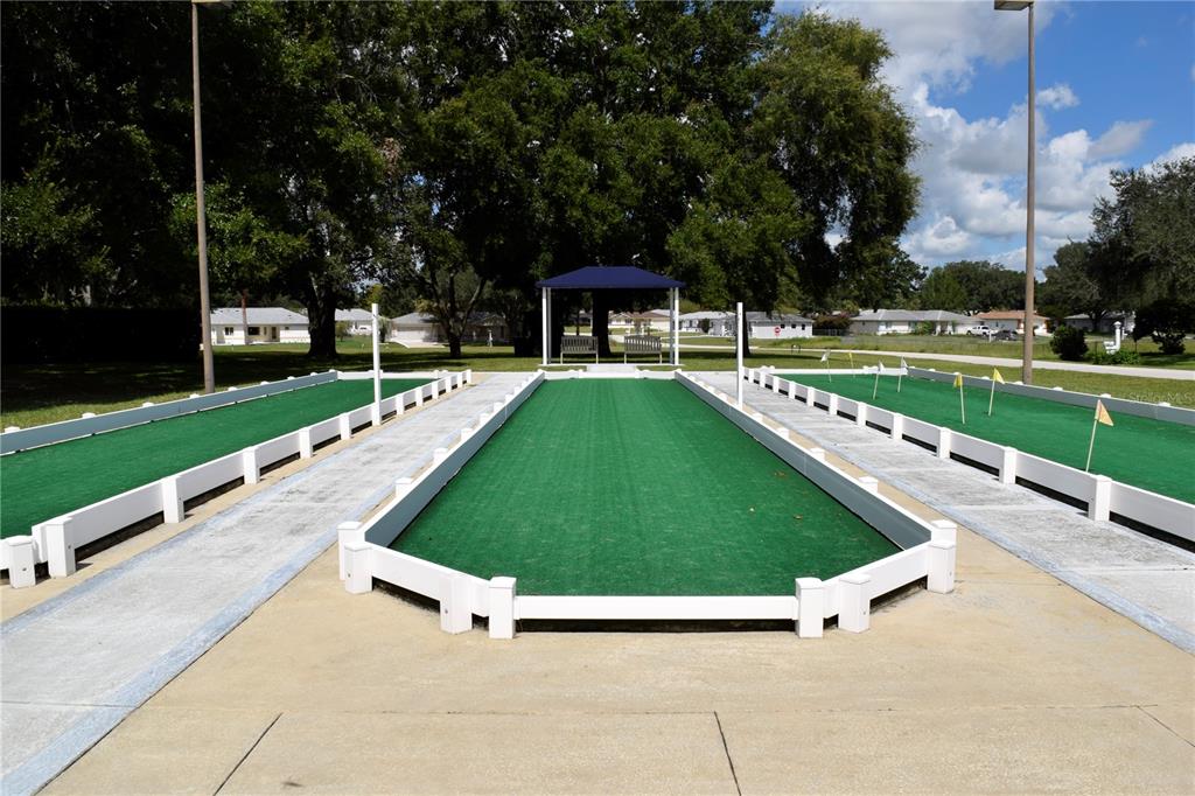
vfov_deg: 47.9
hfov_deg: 67.4
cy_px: 398
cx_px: 598
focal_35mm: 27
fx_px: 896
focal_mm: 18
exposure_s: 1/200
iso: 100
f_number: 13
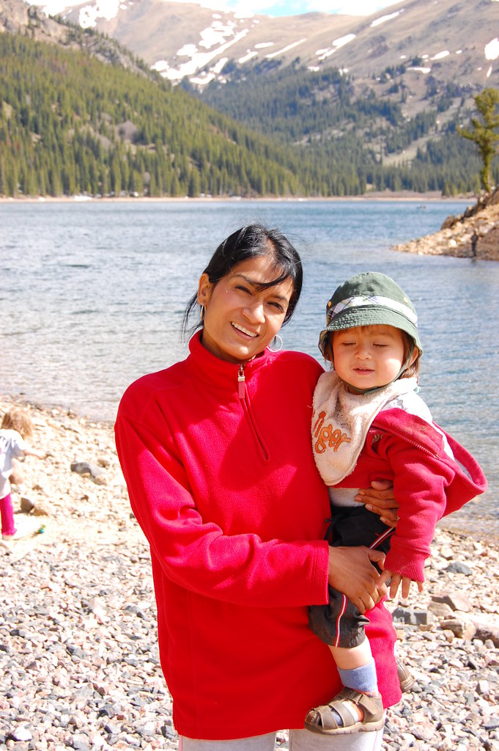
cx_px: 250
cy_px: 376
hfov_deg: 22.6
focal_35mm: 60
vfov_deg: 33.4
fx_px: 1250
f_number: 9
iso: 400
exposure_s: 1/320
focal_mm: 40
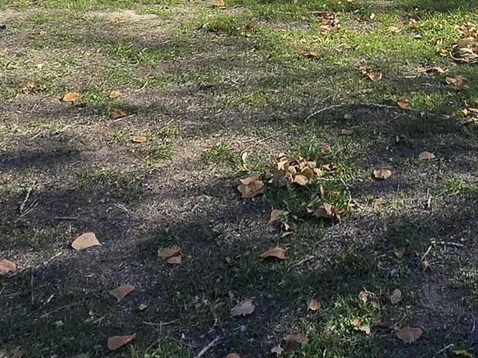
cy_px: -262
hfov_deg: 32.0
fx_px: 800
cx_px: 409
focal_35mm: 58
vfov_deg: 19.6
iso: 50
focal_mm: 2.2
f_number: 2.2
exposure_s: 1/1361
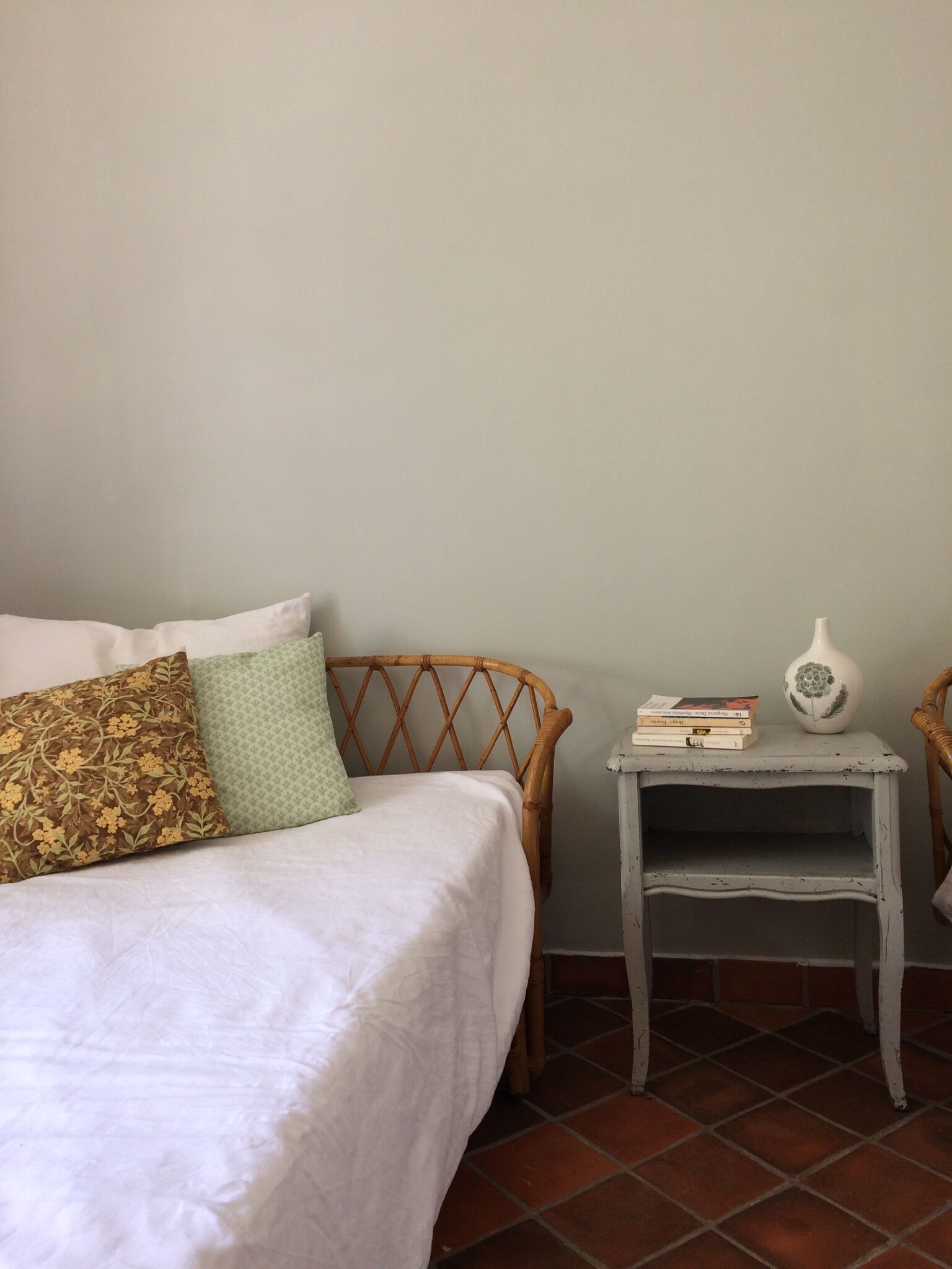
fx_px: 1063
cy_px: 634
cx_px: 476
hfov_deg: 48.2
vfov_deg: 61.7
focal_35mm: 29
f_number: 2.2
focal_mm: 4.15
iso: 40
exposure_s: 1/50
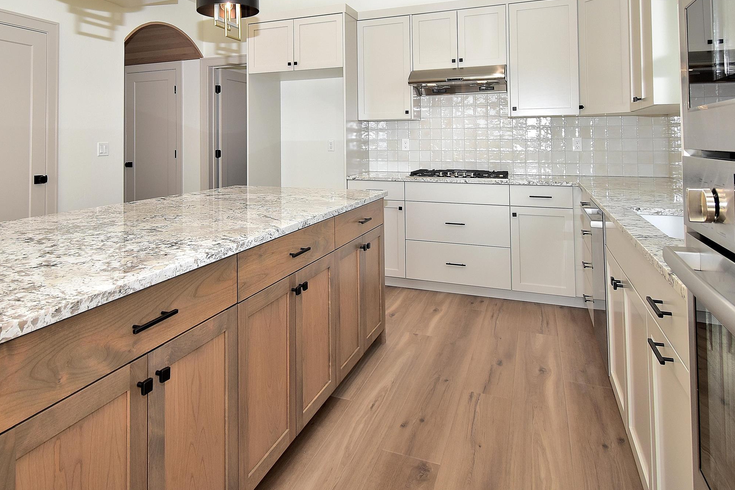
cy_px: 124
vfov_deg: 52.7
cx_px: 303
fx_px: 470
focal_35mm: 23
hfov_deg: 75.4
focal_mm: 10
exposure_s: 1/100
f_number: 5
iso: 200
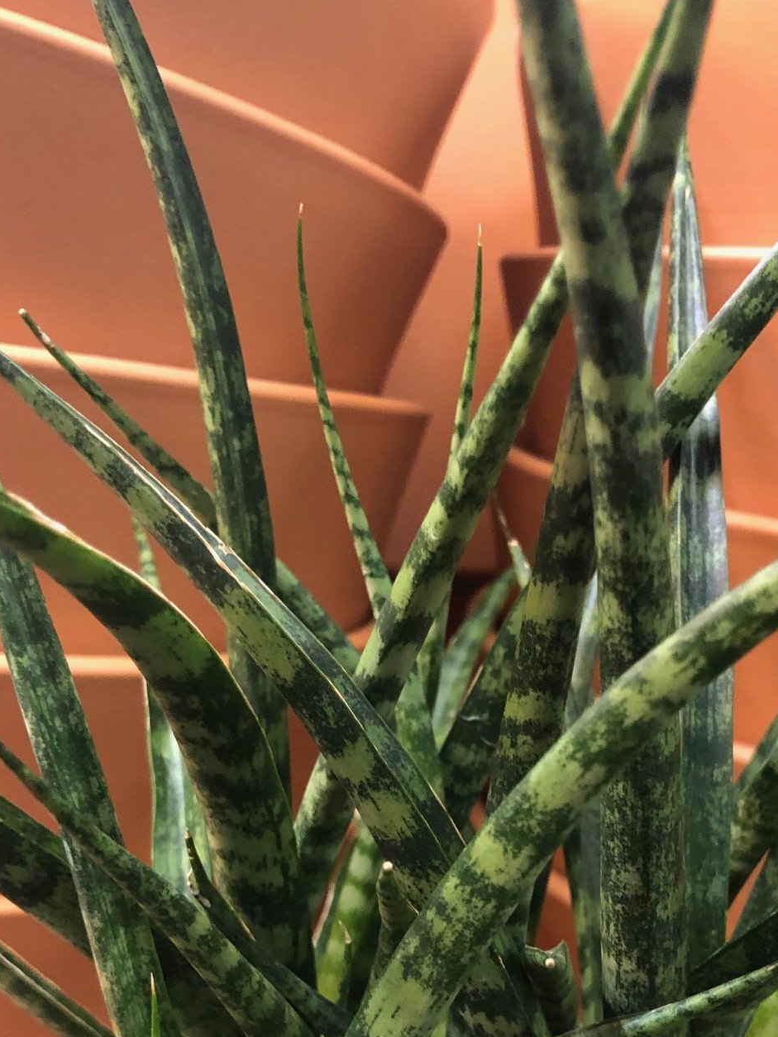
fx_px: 1348
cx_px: 470
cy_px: 819
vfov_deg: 40.5
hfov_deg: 32.1
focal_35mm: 45
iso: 100
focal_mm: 4
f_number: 1.8
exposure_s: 1/8
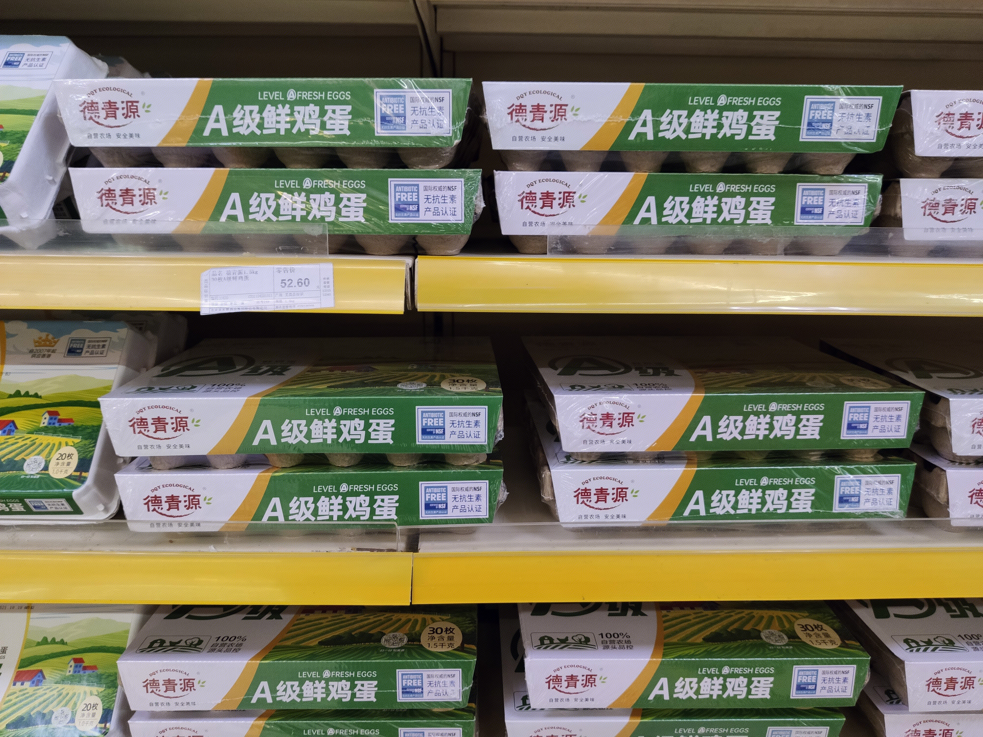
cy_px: 368
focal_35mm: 26
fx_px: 738
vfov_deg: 53.1
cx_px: 492
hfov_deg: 67.3
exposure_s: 1/100
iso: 552
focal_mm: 4.75
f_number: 1.75
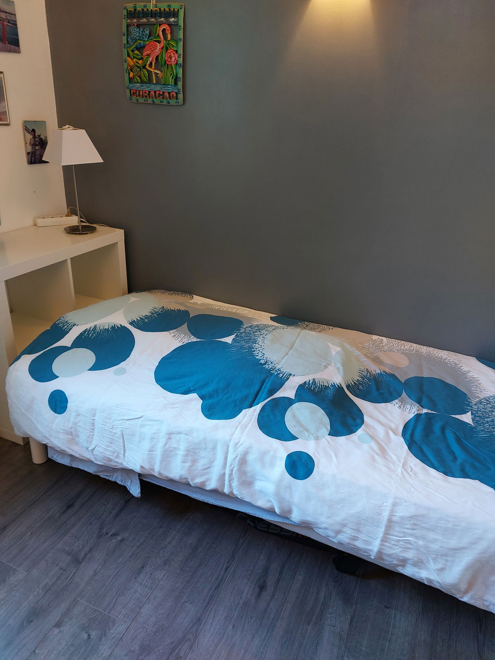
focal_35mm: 25
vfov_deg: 69.4
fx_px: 477
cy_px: 330
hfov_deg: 54.9
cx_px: 248
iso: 250
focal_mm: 5.23
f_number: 1.8
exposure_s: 1/50
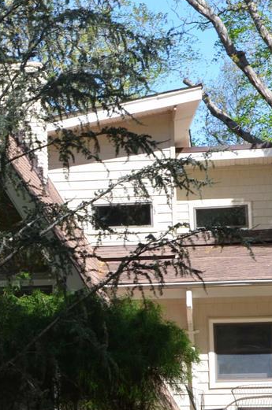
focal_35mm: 115
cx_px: -25
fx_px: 1309
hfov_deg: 11.7
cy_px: 190
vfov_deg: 17.8
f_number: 8
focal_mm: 26
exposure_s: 1/250
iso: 200
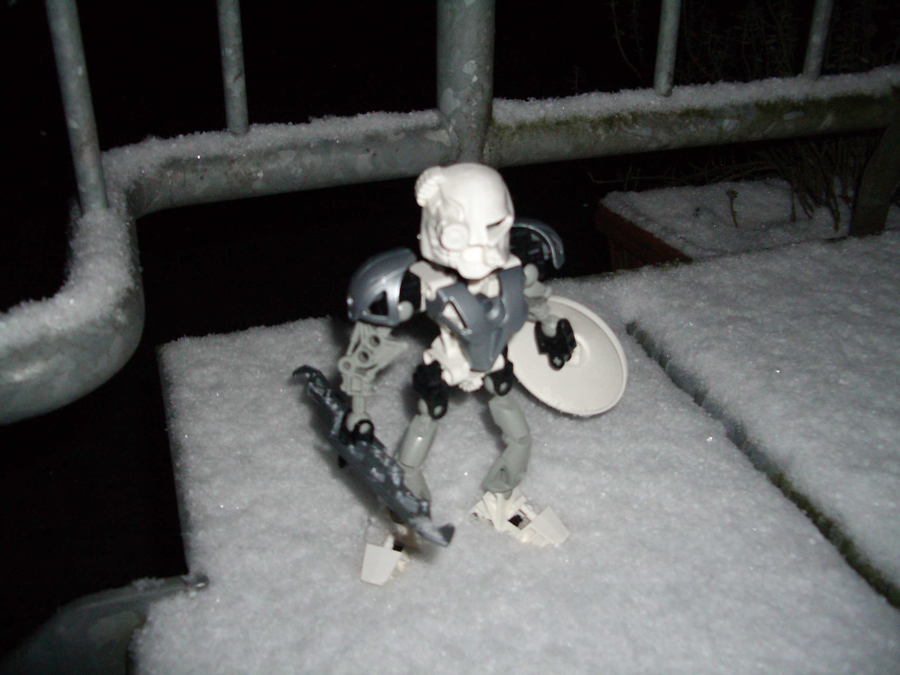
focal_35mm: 35
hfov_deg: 52.6
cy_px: 338
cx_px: 450
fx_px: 910
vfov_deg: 40.7
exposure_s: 1/60
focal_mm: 5.8
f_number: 2.6
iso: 200
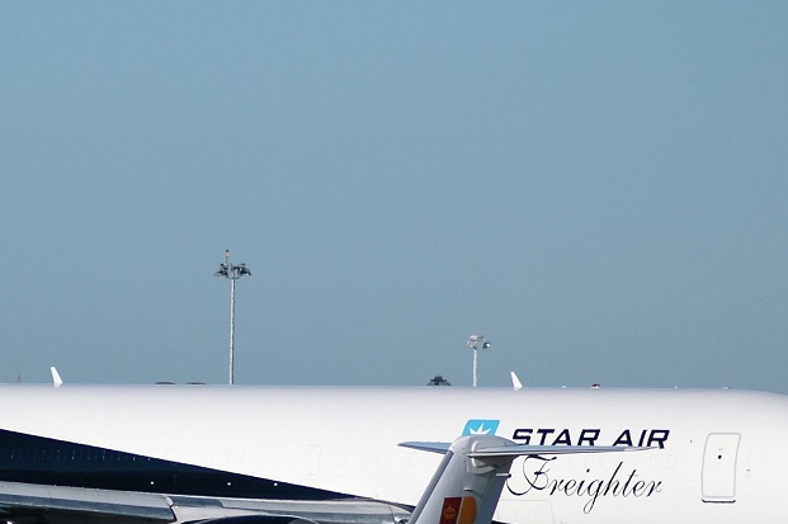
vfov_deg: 2.2
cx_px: 203
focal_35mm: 638
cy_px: 447
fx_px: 13954
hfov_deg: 3.2
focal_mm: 220
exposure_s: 1/2000
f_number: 5.6
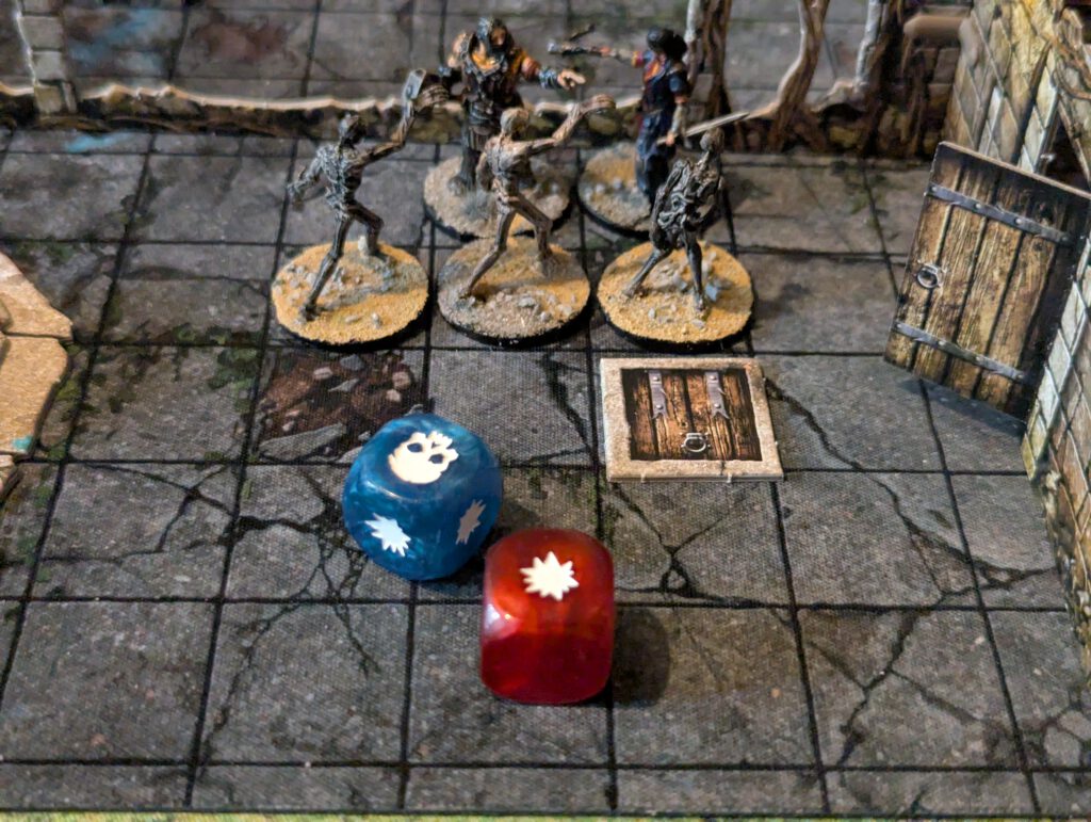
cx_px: 546
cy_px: 411
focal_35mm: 48
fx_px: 1515
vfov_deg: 30.3
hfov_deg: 39.6
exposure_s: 1/63.9
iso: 1711
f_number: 1.85
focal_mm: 6.81
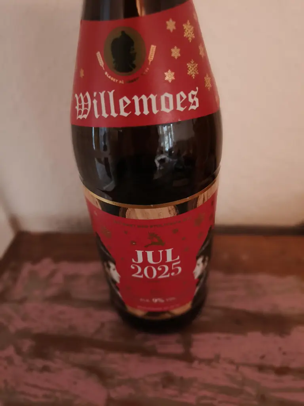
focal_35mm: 24
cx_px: 152
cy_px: 203
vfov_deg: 71.6
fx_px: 281
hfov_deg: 56.8
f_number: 3.2
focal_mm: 5.59
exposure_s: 1/16.7
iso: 1600
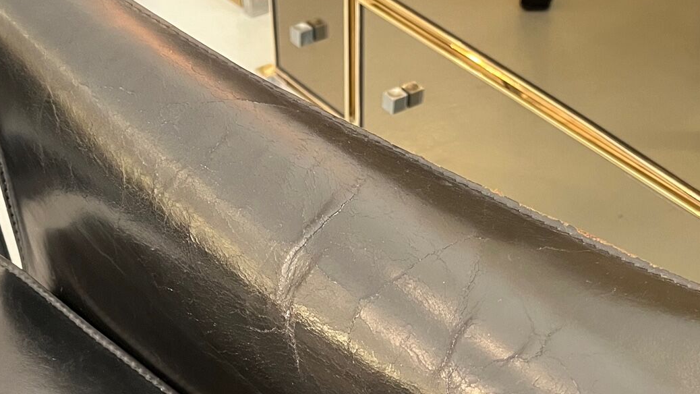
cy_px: 416
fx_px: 1021
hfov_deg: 37.8
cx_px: 386
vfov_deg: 20.9
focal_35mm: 55
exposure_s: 1/50
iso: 320
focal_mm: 5.1
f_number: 1.6
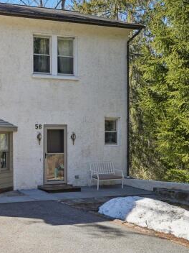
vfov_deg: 34.9
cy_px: 111
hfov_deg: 23.9
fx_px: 400
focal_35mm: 55
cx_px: -45
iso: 100
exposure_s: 1/100
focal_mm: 28
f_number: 8
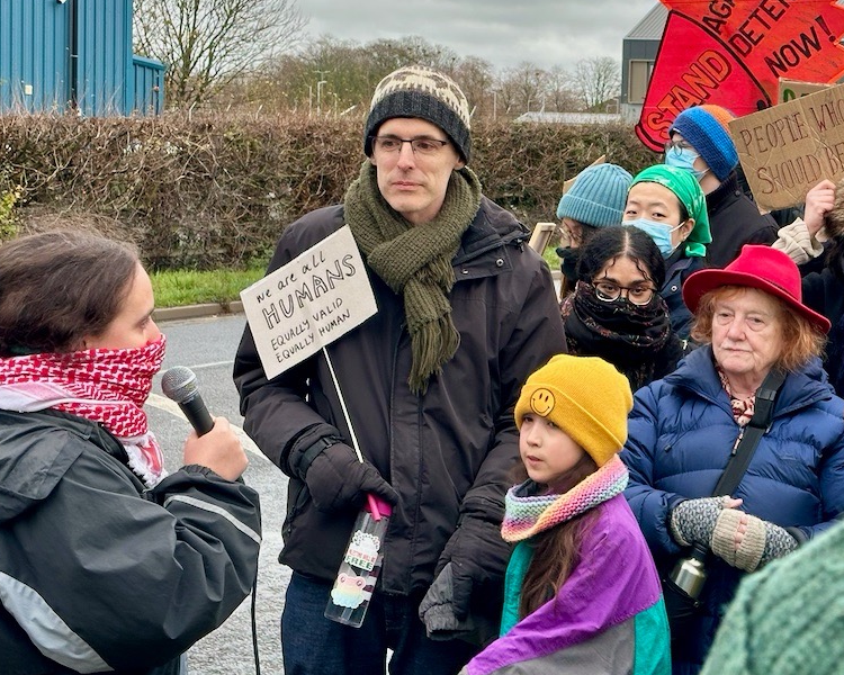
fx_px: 1998
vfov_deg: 19.1
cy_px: 243
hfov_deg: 23.7
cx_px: 577
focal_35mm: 80
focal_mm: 6.86
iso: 50
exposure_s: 1/121
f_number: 1.78
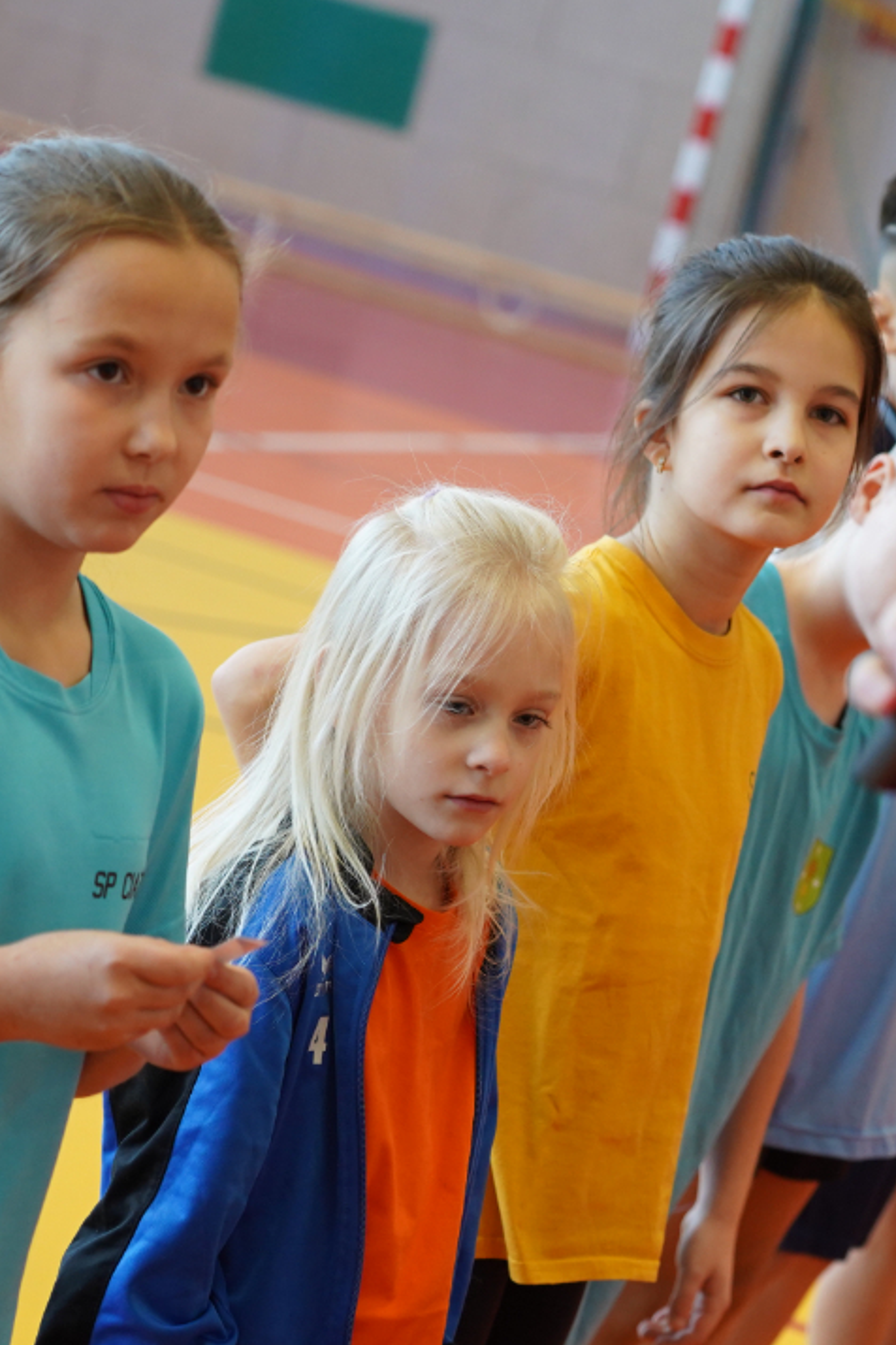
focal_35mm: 133
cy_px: 749
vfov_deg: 15.4
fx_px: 4965
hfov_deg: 10.3
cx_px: 638
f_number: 4
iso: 1600
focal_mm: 73
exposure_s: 1/100
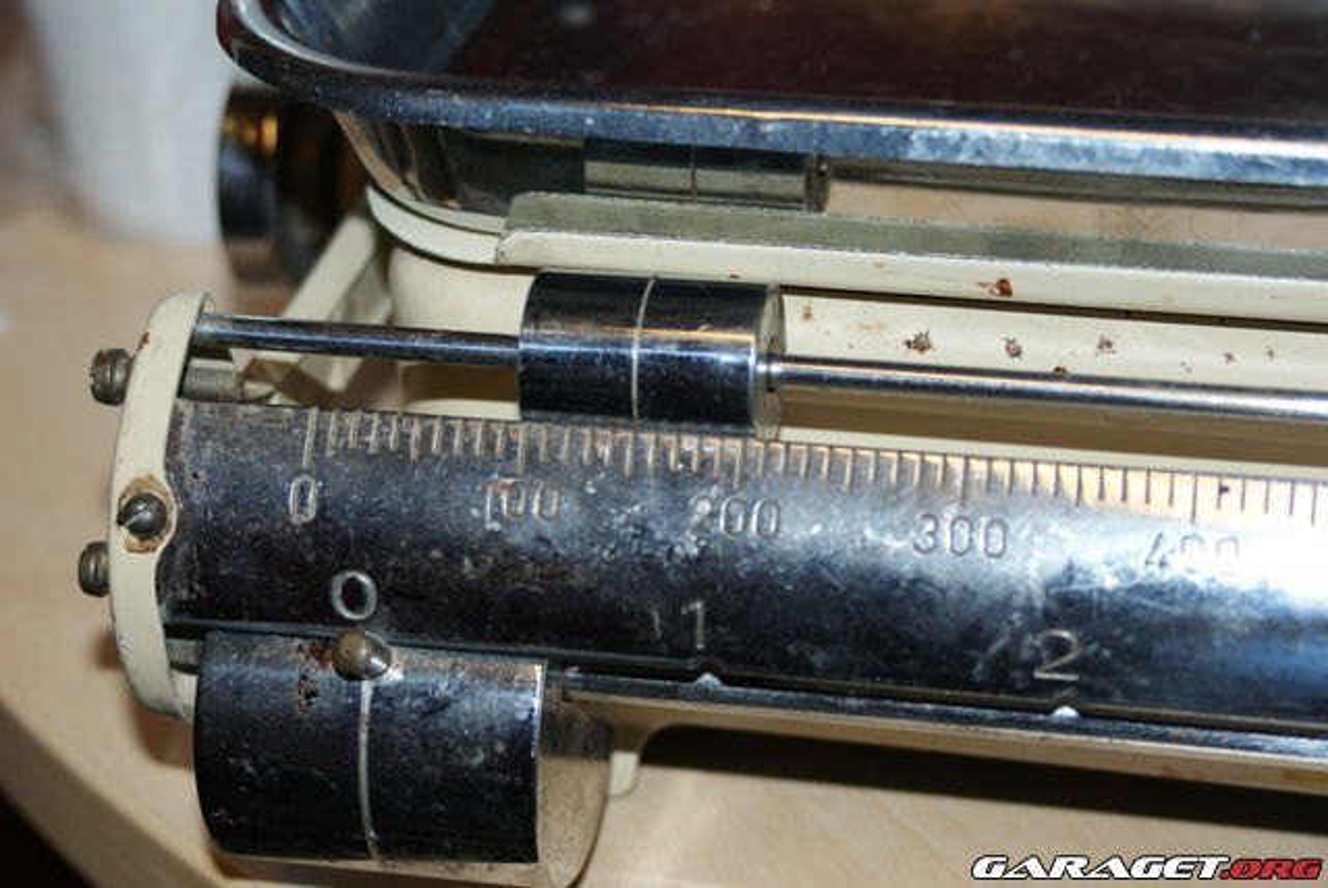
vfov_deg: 16.6
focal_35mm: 82
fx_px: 3046
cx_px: 664
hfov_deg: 24.6
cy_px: 444
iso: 400
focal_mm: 55
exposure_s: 1/80
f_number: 5.6
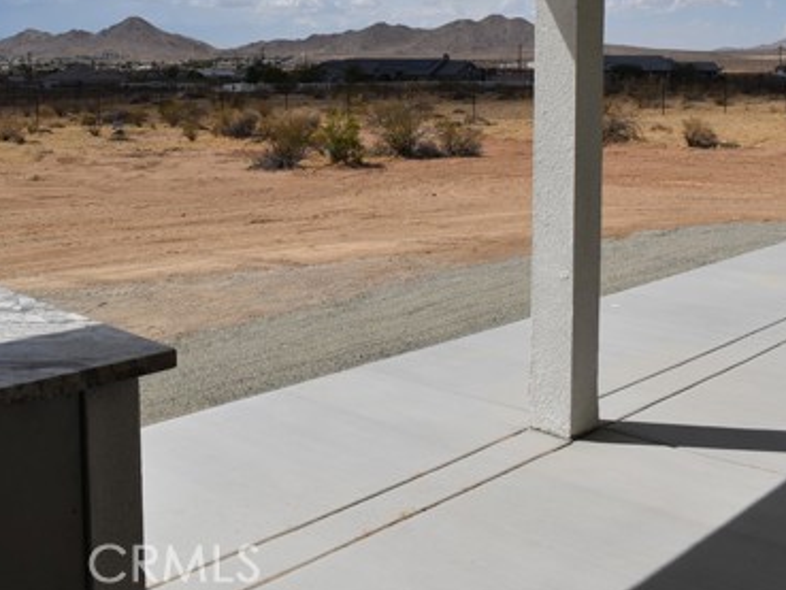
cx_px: 334
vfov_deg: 31.6
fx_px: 1022
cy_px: 140
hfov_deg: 42.0
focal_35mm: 45
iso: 100
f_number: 10
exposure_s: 1/400
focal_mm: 18
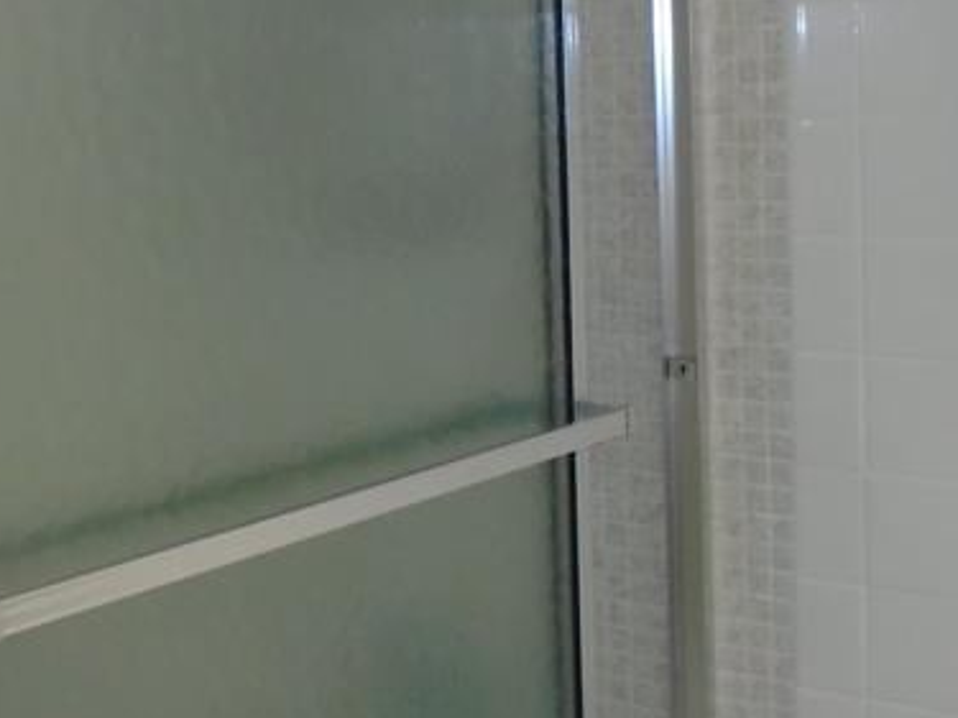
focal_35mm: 71
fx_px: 1964
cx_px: 450
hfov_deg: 27.4
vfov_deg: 20.7
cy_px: 319
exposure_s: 1/30
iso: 200
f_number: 3.2
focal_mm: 4.6
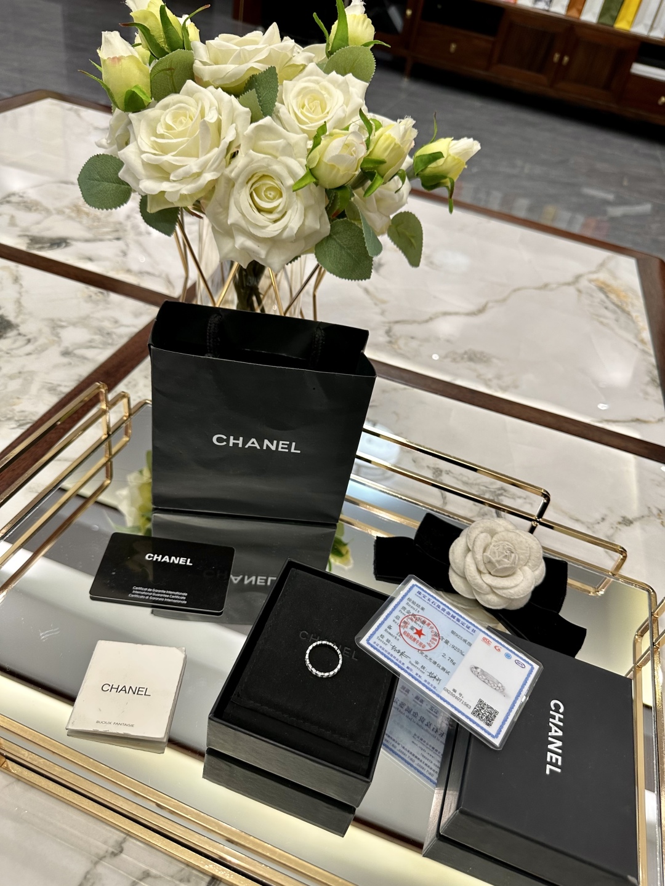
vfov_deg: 71.6
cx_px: 332
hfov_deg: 56.8
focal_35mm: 24
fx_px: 615
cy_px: 443
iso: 125
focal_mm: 6.86
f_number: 1.78
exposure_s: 1/50
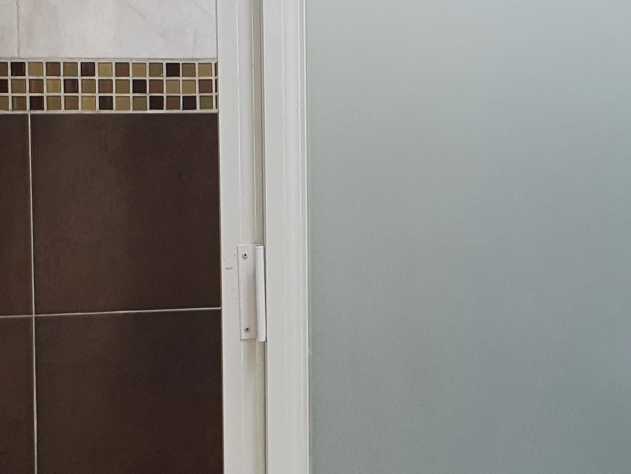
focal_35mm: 85
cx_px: 354
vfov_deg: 17.4
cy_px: 220
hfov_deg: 23.0
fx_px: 1550
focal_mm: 4.3
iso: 200
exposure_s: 1/40
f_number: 2.4
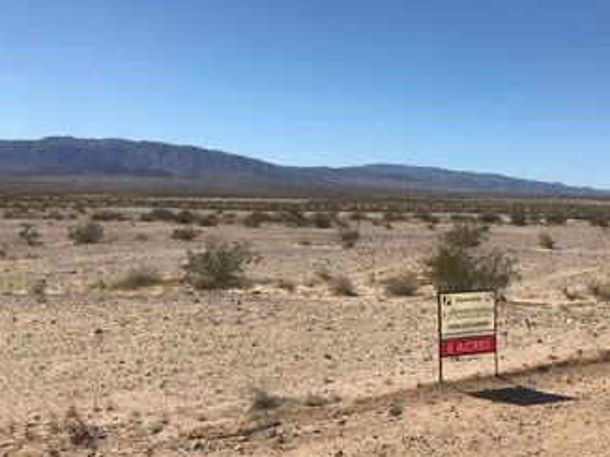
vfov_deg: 33.5
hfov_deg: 42.9
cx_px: 436
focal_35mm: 43
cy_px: 263
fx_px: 757
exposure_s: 1/5319
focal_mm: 3.99
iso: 20
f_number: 1.8
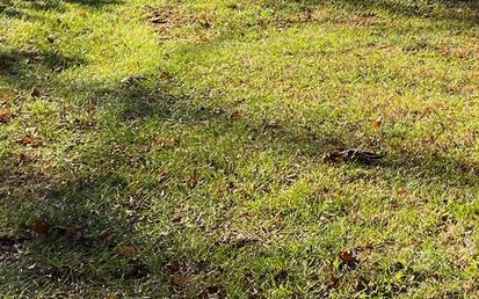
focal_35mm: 96
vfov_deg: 13.4
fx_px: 1253
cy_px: -22
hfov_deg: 21.0
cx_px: 462
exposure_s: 1/678
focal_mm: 5.7
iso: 50
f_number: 1.5
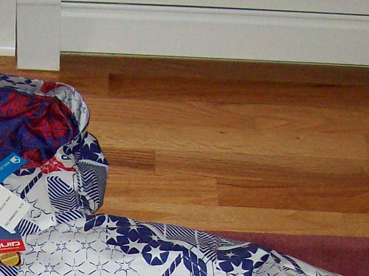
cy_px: 370
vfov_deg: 12.1
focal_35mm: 118
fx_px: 1257
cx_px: -12
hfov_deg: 16.3
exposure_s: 1/64
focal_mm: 6
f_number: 2.7
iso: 140
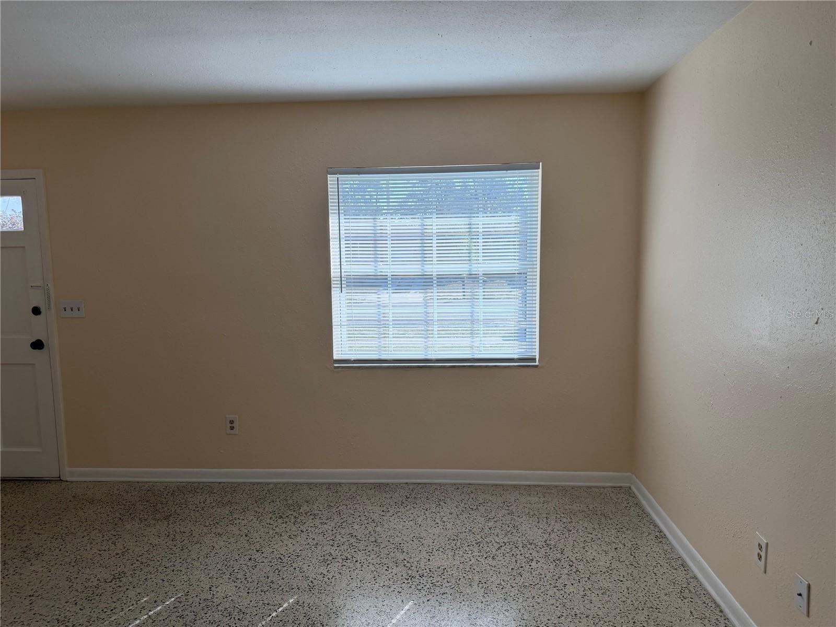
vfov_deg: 56.8
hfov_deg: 71.6
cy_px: 314
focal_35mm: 24
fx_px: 580
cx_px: 418
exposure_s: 1/715
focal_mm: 6.76
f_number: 1.78
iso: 80
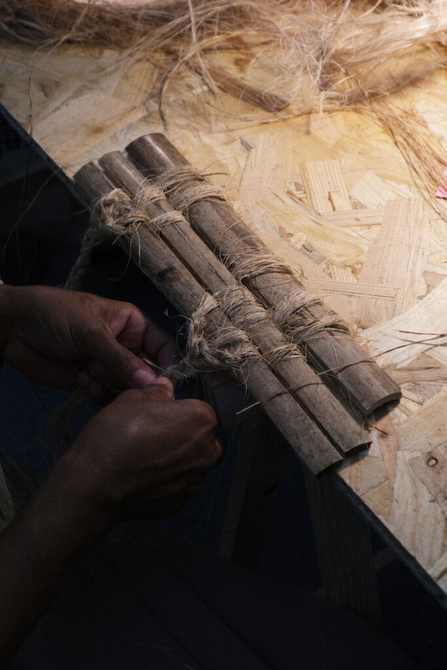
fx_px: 1266
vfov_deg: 29.7
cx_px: 224
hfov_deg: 20.0
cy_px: 335
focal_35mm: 68
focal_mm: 45
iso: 1000
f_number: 5.6
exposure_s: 1/60
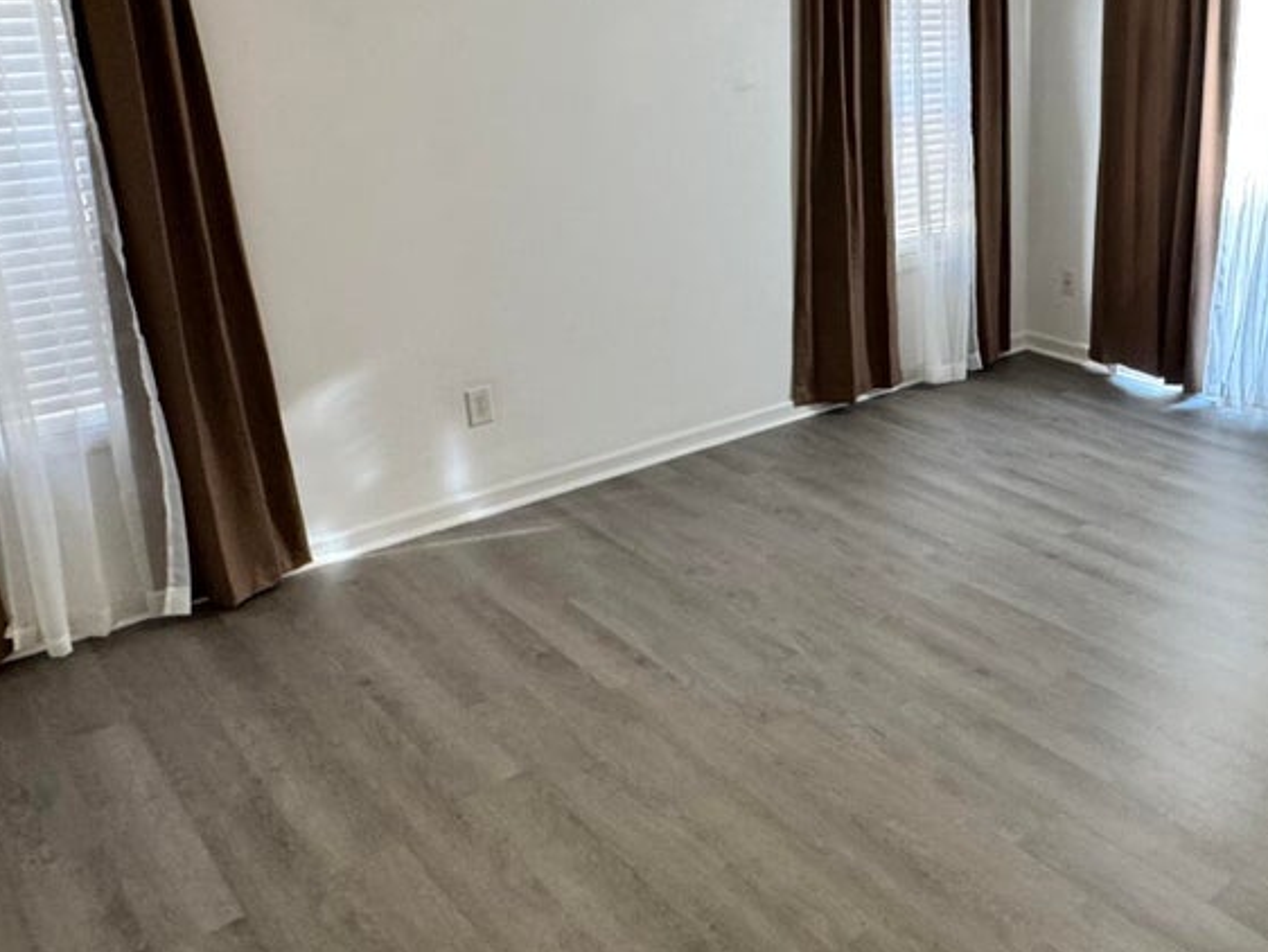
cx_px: 946
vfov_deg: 41.2
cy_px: 311
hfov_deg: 51.7
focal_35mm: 34
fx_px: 1246
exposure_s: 1/60
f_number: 2.2
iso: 200
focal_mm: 2.22
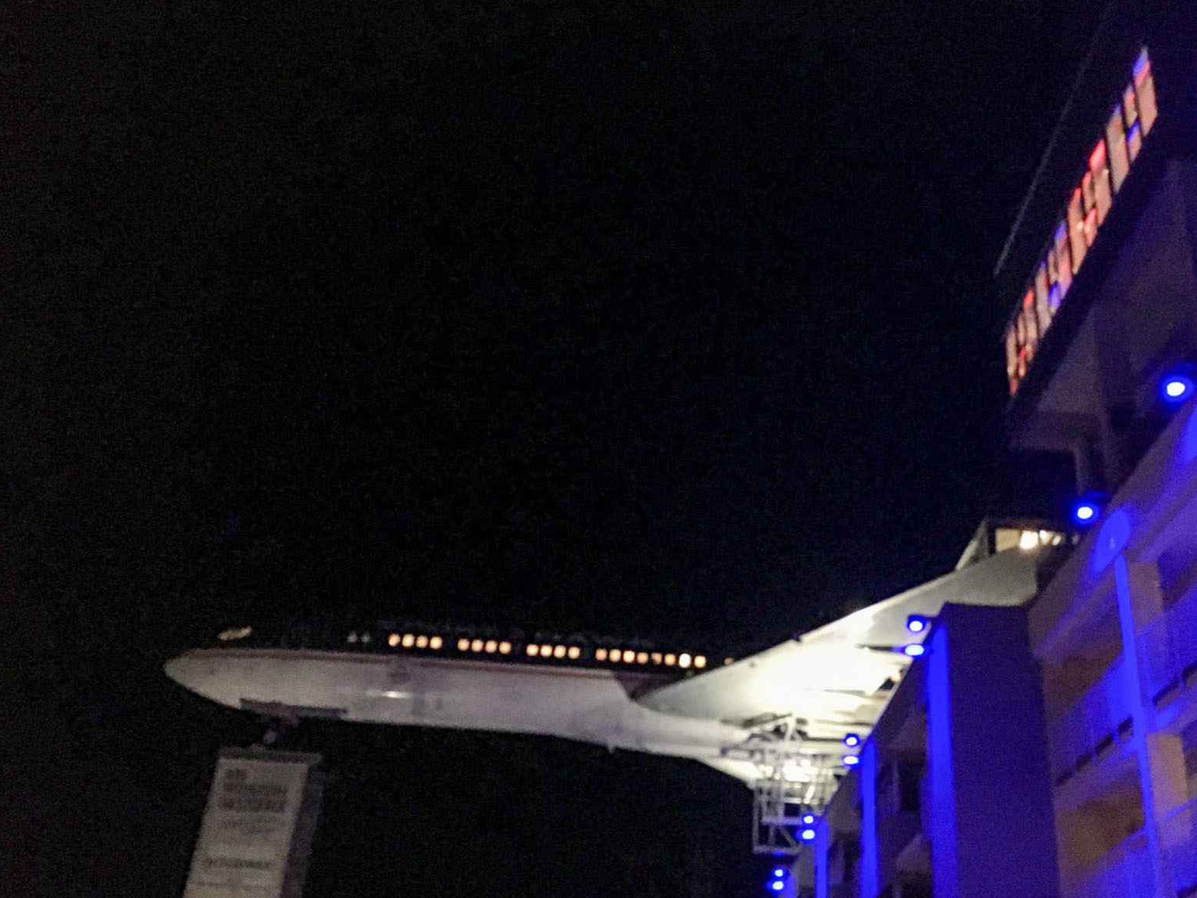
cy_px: 469
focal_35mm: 36
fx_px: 1245
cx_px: 710
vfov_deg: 39.6
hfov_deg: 51.1
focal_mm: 4.15
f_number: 2.2
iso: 320
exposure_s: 1/17
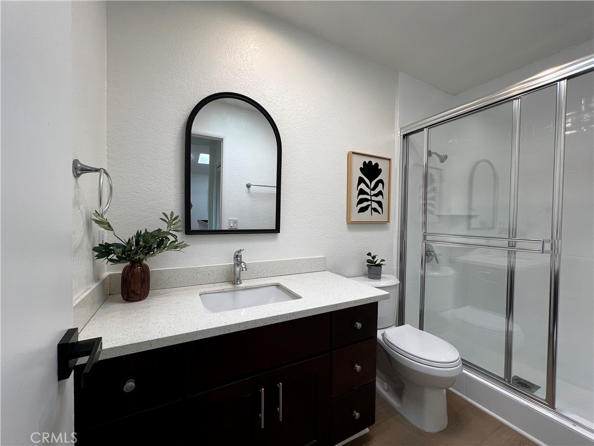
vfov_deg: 89.9
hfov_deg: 106.2
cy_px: 223
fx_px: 223
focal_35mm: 13
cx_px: 297
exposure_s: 1/120
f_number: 1.8
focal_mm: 1.57
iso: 64
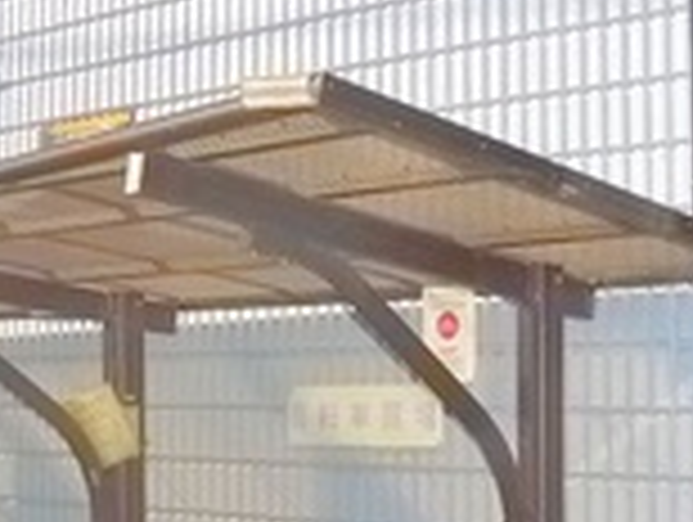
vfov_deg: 13.6
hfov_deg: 18.0
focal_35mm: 109
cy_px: 272
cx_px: 382
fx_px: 2186
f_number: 4
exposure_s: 1/500
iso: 400
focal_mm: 5.1
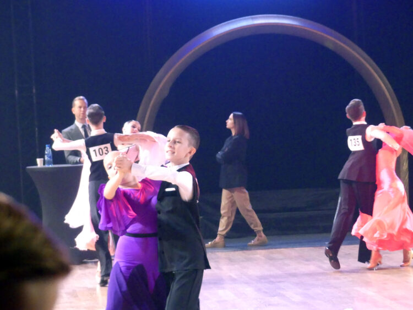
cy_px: 155
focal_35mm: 183
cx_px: 206
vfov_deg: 8.1
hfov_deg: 10.8
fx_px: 2184
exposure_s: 1/80
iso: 1600
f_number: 2.8
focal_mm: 33
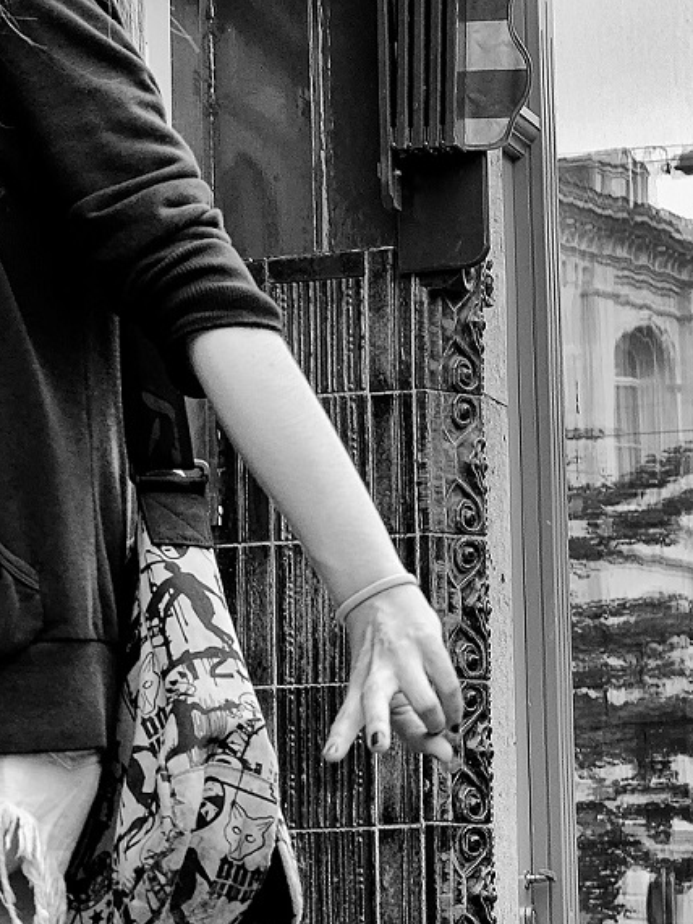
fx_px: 4268
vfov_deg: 12.3
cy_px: 776
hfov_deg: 9.1
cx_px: -272
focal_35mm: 160
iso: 500
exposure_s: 1/125
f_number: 8
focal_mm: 35
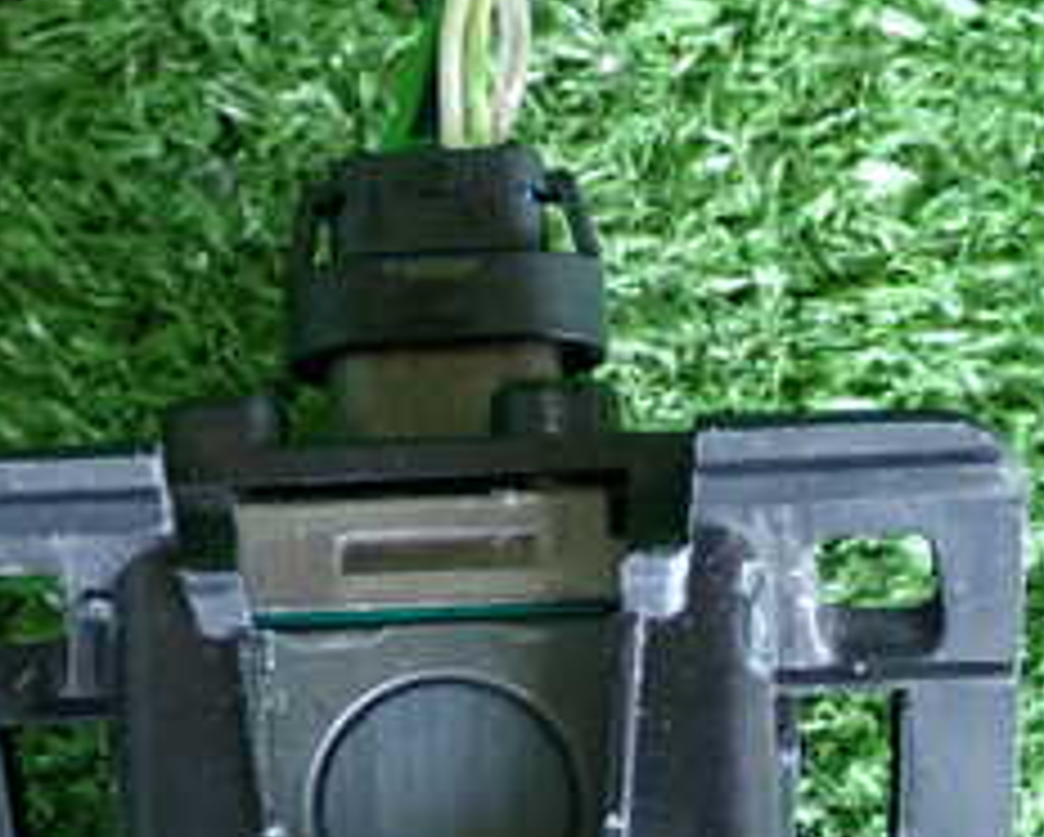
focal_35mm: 111
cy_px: 796
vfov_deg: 13.7
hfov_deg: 17.3
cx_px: 580
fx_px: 3433
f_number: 2.9
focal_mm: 7.84
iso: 320
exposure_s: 1/40
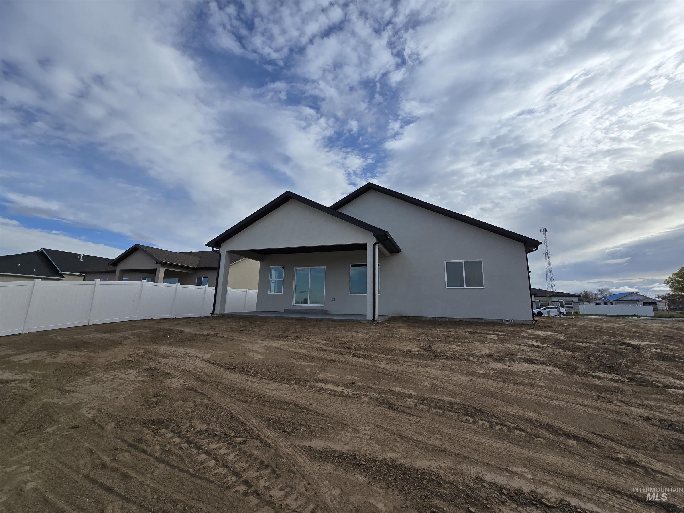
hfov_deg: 106.2
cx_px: 342
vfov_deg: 89.9
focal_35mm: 13
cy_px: 256
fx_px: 257
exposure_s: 1/2993
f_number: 2.2
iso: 50
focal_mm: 2.2
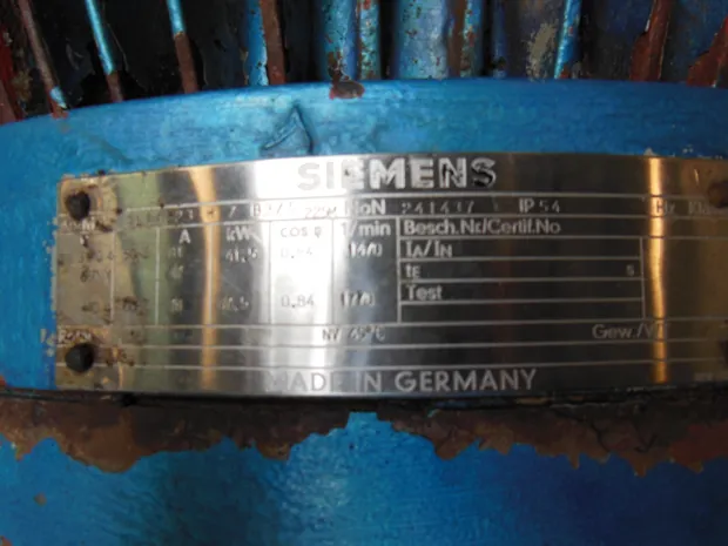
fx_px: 526
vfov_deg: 54.9
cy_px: 273
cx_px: 364
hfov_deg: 69.4
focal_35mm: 25
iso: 125
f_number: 3.5
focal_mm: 4.5
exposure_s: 1/50
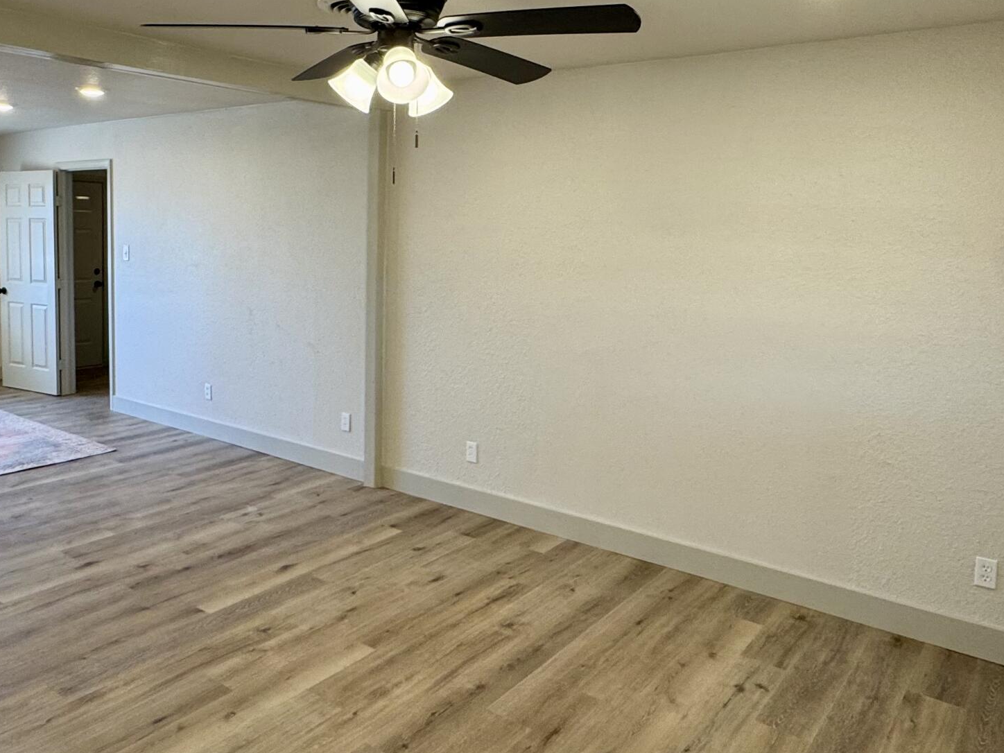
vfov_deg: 47.9
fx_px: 841
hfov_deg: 61.5
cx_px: 443
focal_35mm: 29
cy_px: 295
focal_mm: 2.22
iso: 125
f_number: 2.2
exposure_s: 1/120
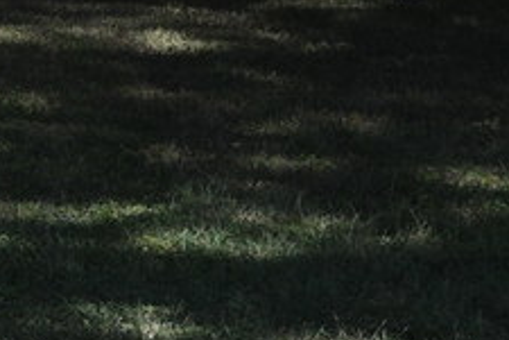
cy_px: -399
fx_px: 4892
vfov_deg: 3.9
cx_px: -869
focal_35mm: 346
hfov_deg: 5.7
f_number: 8
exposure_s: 1/250
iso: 100
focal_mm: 32
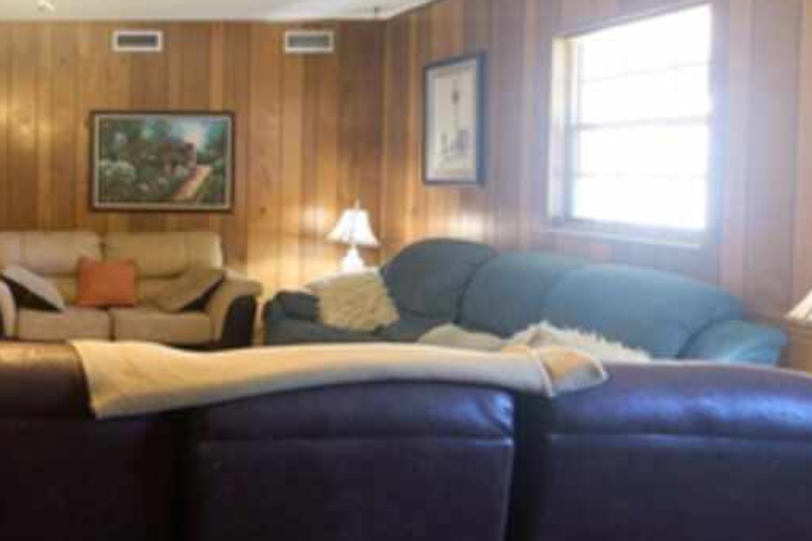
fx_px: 789
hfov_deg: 45.6
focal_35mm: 35
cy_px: 184
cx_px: -6
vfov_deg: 37.5
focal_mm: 14
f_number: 7.1
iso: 320
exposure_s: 1/1.59
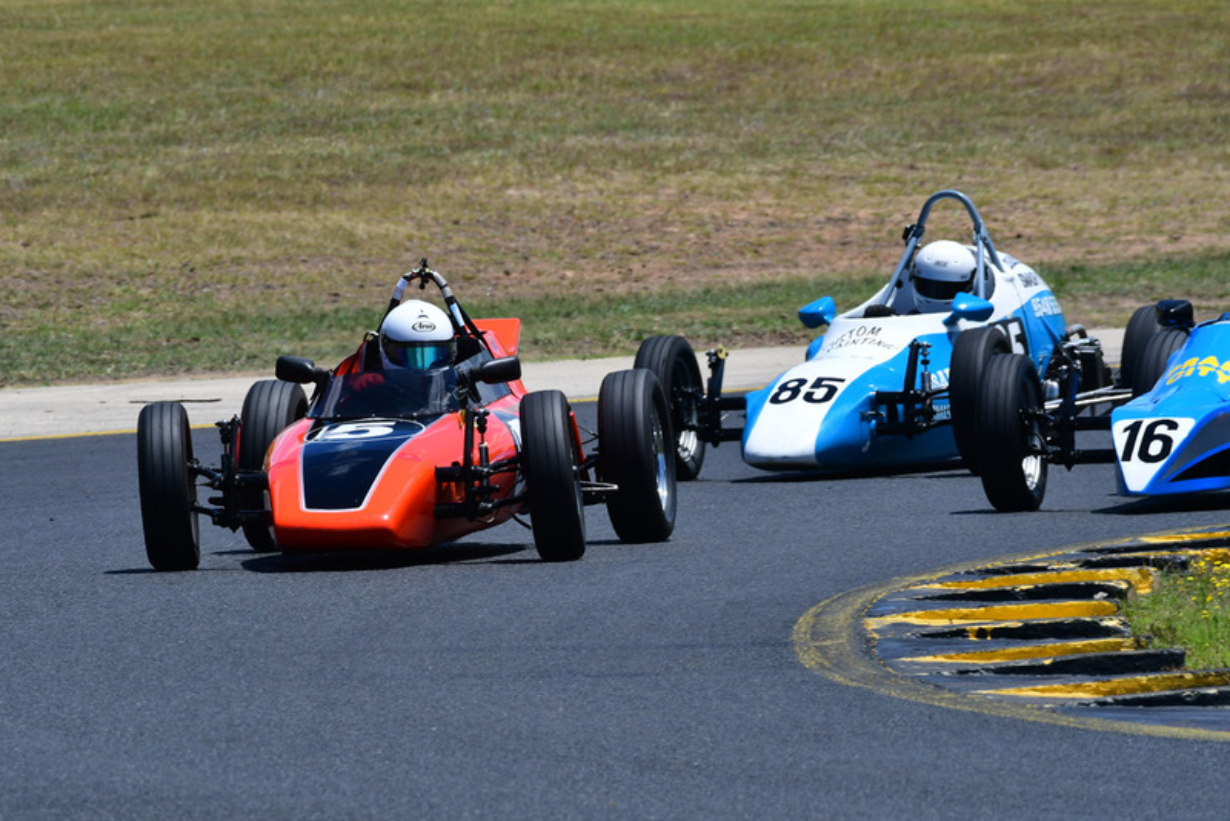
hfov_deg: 3.6
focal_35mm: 570
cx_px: 615
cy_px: 410
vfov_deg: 2.4
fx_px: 19481
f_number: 11
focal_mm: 380
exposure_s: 1/640
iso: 320
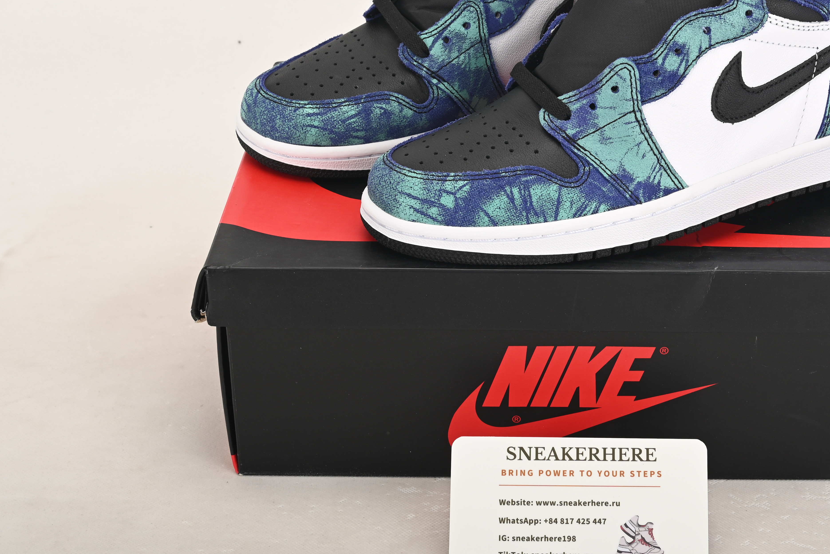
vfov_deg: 18.4
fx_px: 1707
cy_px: 173
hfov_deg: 27.2
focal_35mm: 74
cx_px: 557
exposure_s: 1/200
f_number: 11
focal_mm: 46
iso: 100
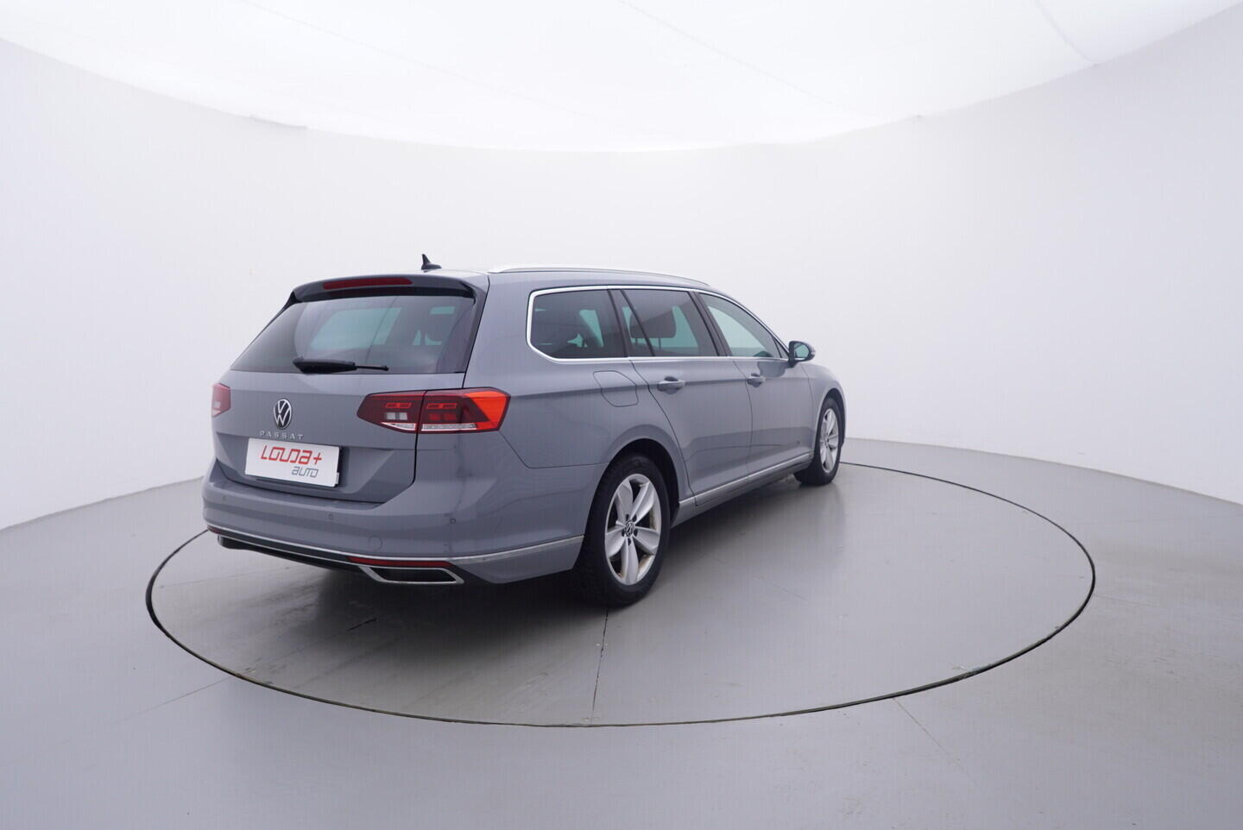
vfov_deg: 56.2
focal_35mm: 22
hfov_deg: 77.3
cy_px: 415
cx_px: 622
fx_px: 777
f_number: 5
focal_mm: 15
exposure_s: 1/80
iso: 200
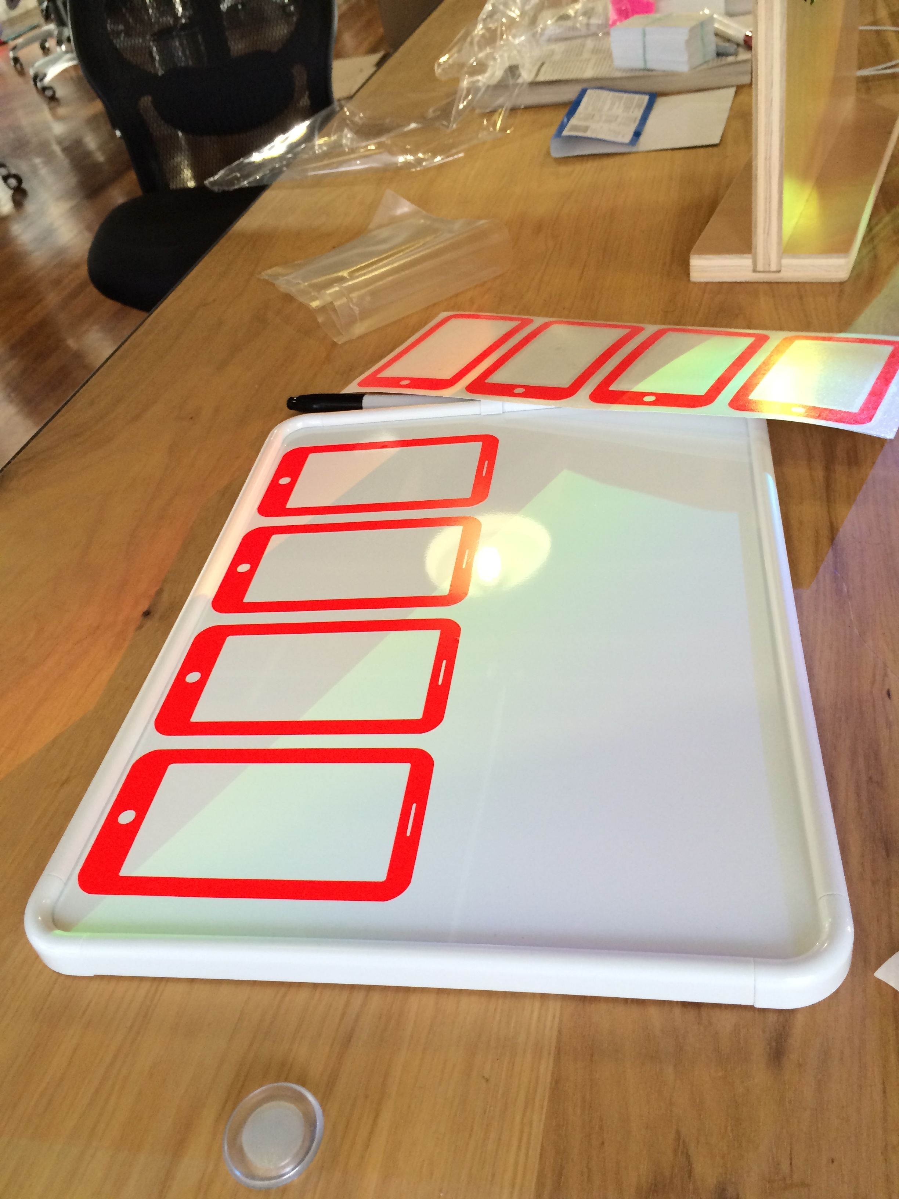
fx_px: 1039
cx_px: 450
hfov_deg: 46.8
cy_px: 600
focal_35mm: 30
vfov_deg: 60.0
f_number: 2.2
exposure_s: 1/30
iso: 125
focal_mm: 4.12
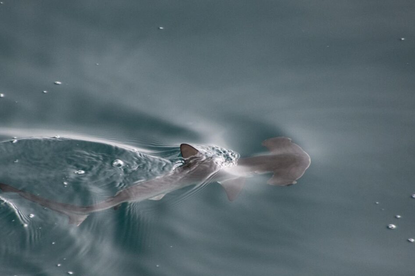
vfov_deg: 2.7
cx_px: 154
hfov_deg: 4.1
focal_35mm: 509
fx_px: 5865
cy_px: 151
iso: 2800
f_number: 6.3
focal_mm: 250
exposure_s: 1/250
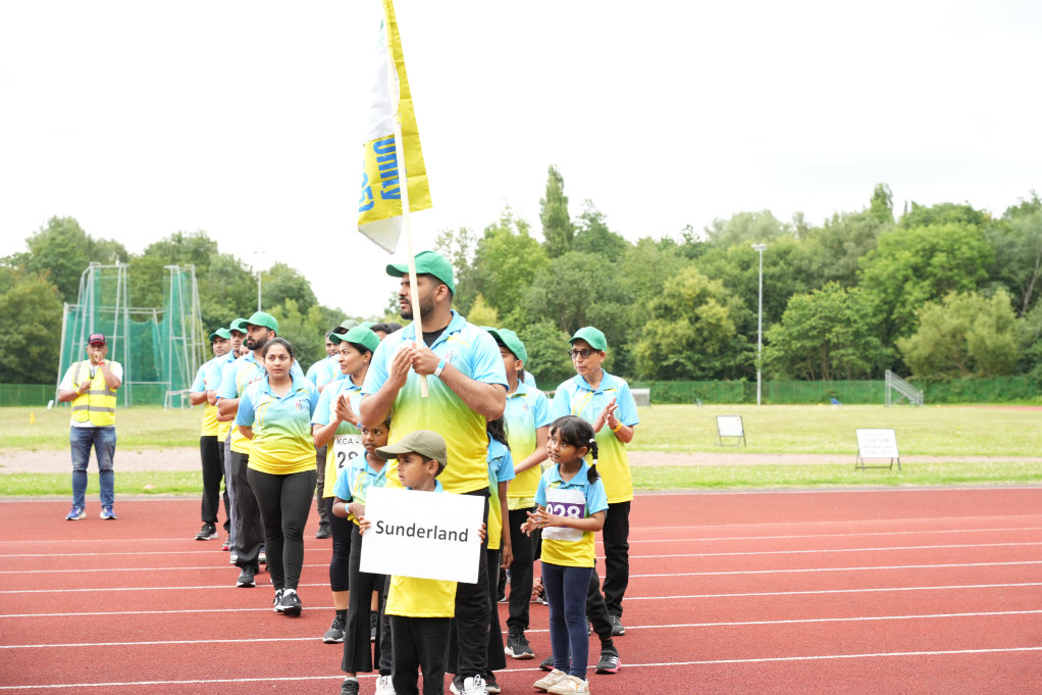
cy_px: 348
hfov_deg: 33.2
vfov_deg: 22.5
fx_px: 1745
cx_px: 521
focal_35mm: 60
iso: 400
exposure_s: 1/250
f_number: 5
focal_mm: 60.3
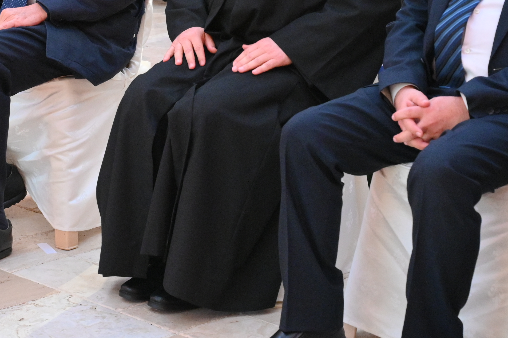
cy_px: 5
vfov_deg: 12.4
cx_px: 211
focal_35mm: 109
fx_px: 1538
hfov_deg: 18.7
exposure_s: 1/80
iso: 5000
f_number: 5.6
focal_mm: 52
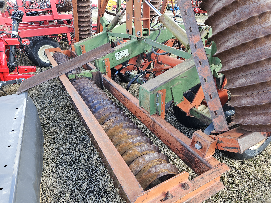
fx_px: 180
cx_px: 136
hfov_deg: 73.9
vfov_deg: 58.9
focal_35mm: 23
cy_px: 102
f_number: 1.8
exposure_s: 1/120
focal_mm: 5.4
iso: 25
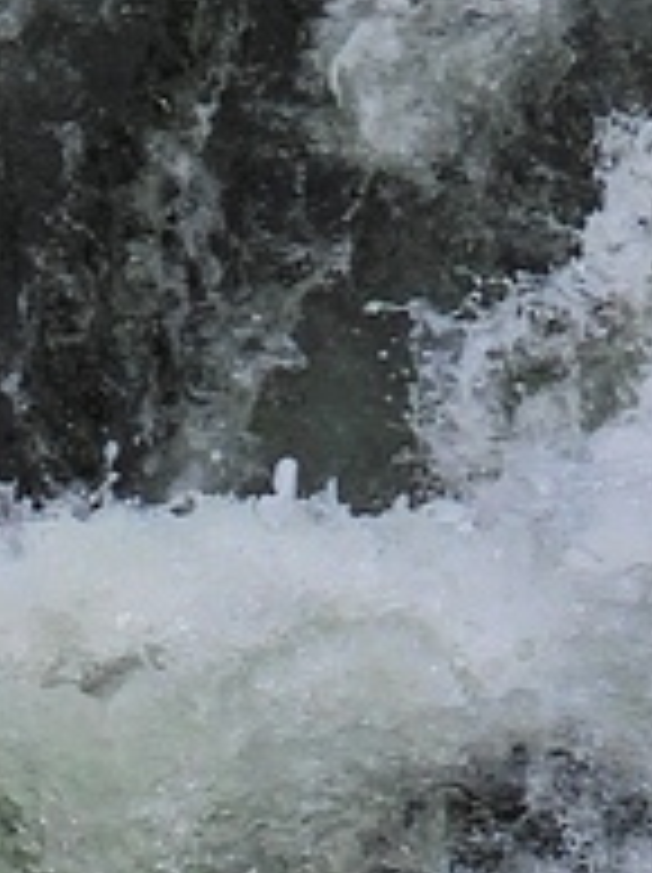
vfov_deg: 5.5
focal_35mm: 363
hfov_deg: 4.0
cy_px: 914
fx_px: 9136
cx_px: -1165
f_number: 3.5
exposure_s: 1/1600
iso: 100
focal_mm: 9.8
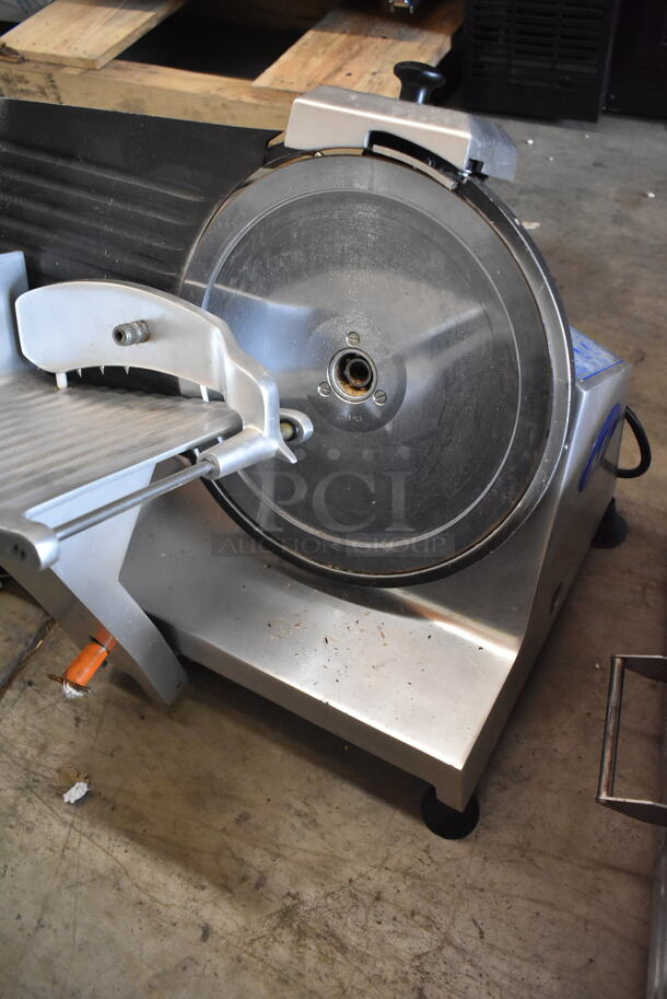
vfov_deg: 61.9
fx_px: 832
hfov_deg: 43.7
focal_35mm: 30
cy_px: 500
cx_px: 334
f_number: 3.5
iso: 3200
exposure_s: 1/125
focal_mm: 20
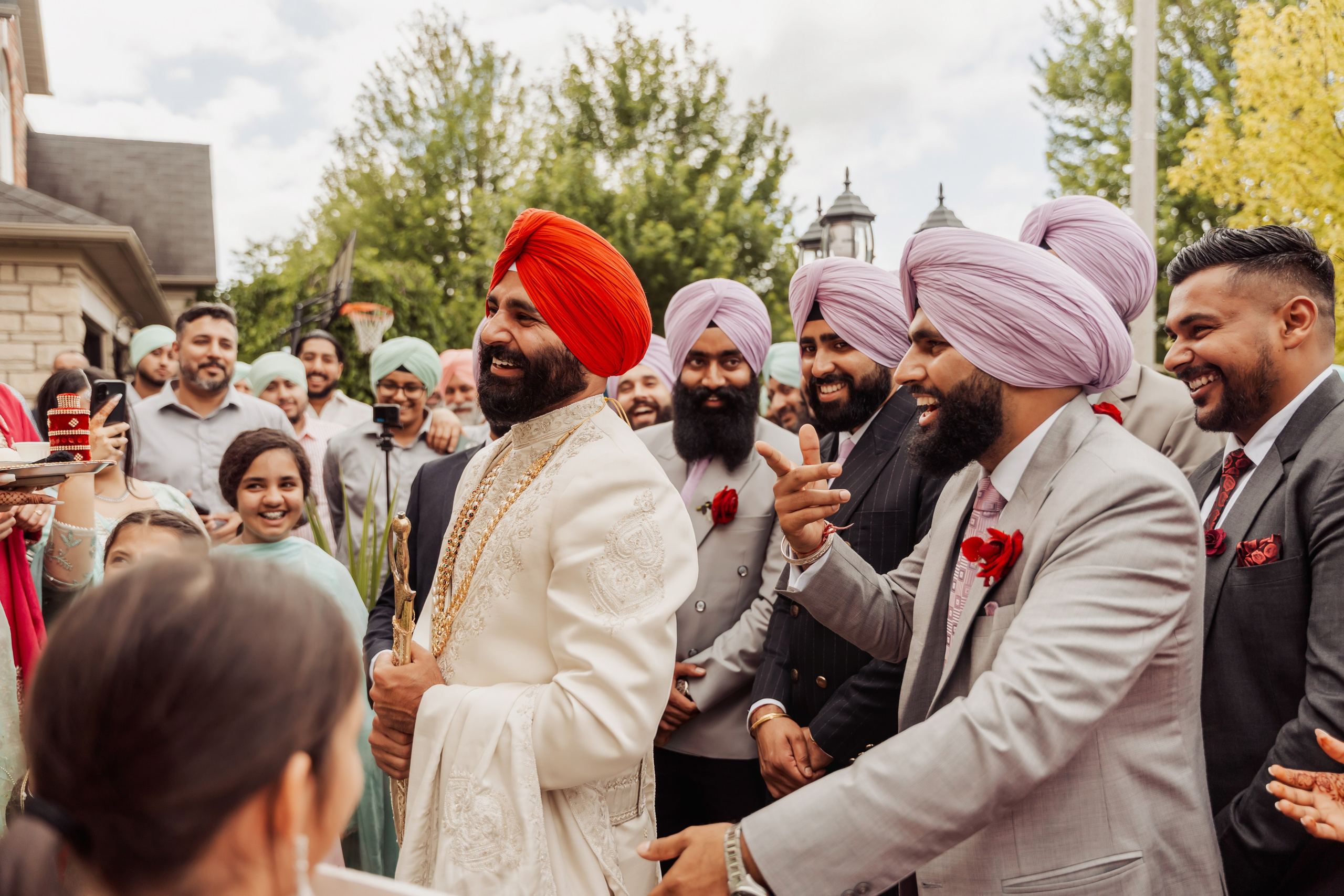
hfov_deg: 59.8
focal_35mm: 31
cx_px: 672
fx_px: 1169
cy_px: 448
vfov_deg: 42.0
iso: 100
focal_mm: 31.3
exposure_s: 1/1250
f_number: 2.8
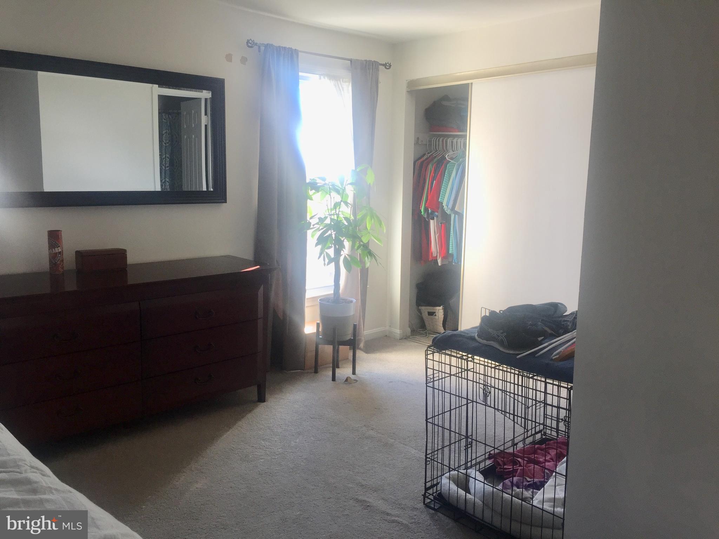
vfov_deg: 48.2
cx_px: 360
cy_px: 270
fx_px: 602
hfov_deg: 61.7
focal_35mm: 29
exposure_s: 1/40
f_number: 2.2
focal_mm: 4.15
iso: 32
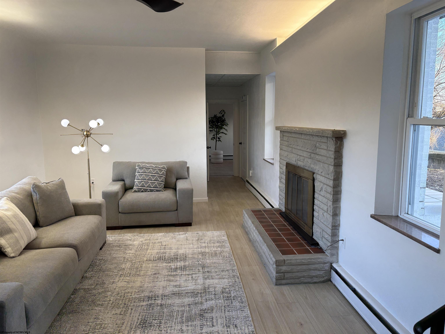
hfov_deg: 67.3
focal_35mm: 26
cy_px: 167
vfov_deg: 53.1
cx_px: 222
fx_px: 334
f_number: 1.6
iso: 80
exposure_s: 1/120
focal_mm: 5.96
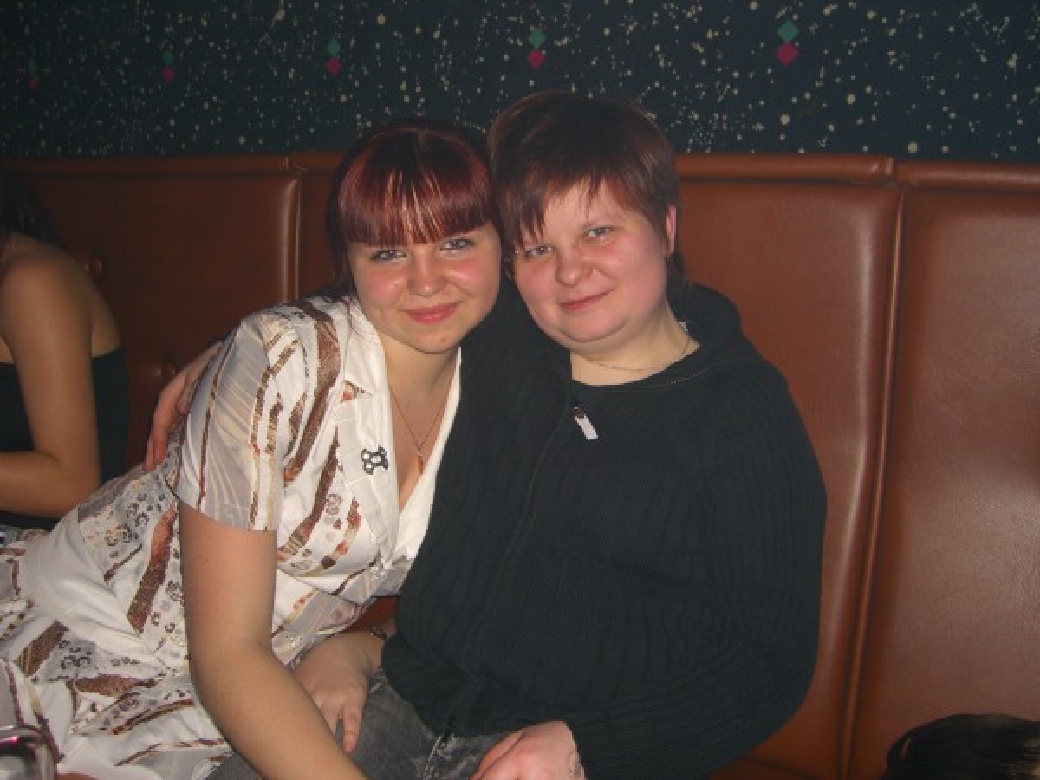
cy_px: 390
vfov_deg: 37.7
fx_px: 1142
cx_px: 520
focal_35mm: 38
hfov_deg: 49.0
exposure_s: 1/60
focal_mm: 7.9
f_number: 2.8
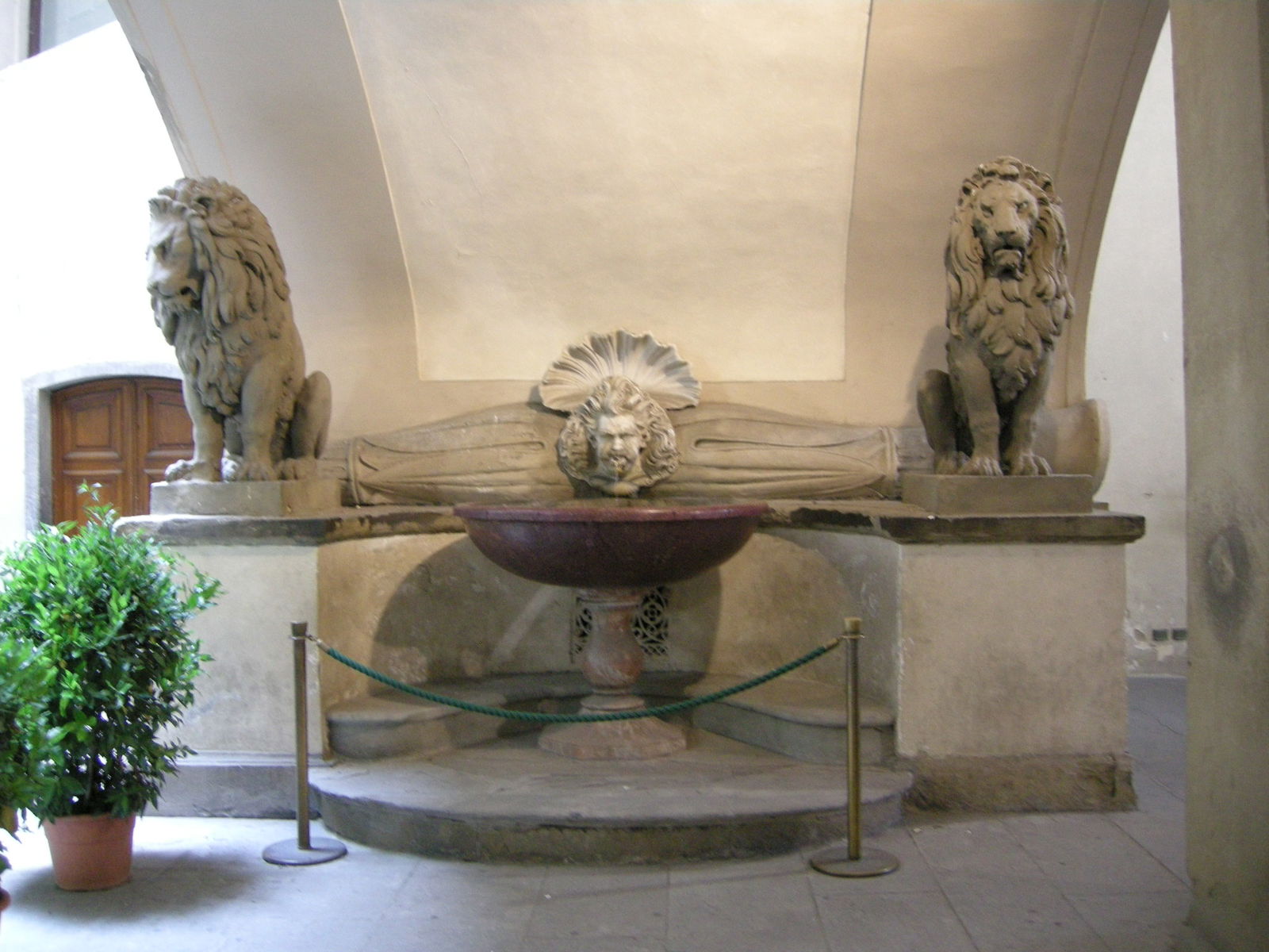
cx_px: 634
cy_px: 476
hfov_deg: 51.4
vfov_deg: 39.7
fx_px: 1320
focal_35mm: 36
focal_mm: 7.5
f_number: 2.7
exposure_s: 1/9.2
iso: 400
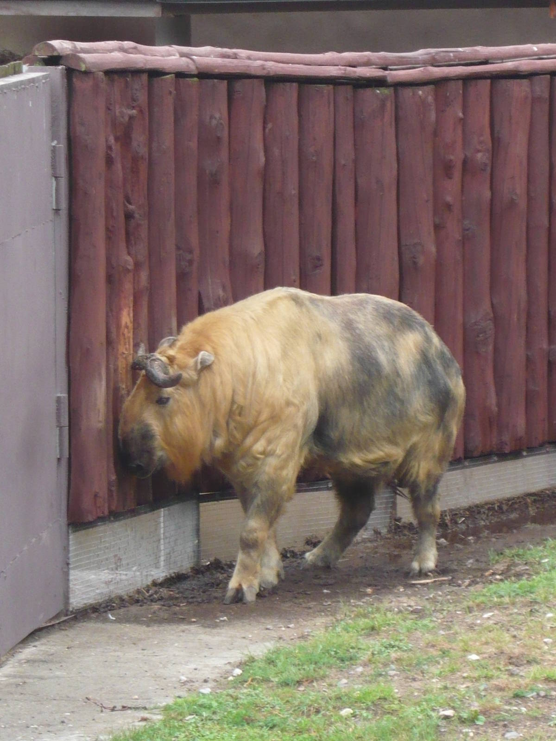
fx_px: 3427
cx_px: 278
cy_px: 370
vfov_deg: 12.3
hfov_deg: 9.3
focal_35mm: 160
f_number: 5.1
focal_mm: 16.5
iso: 250
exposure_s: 1/125
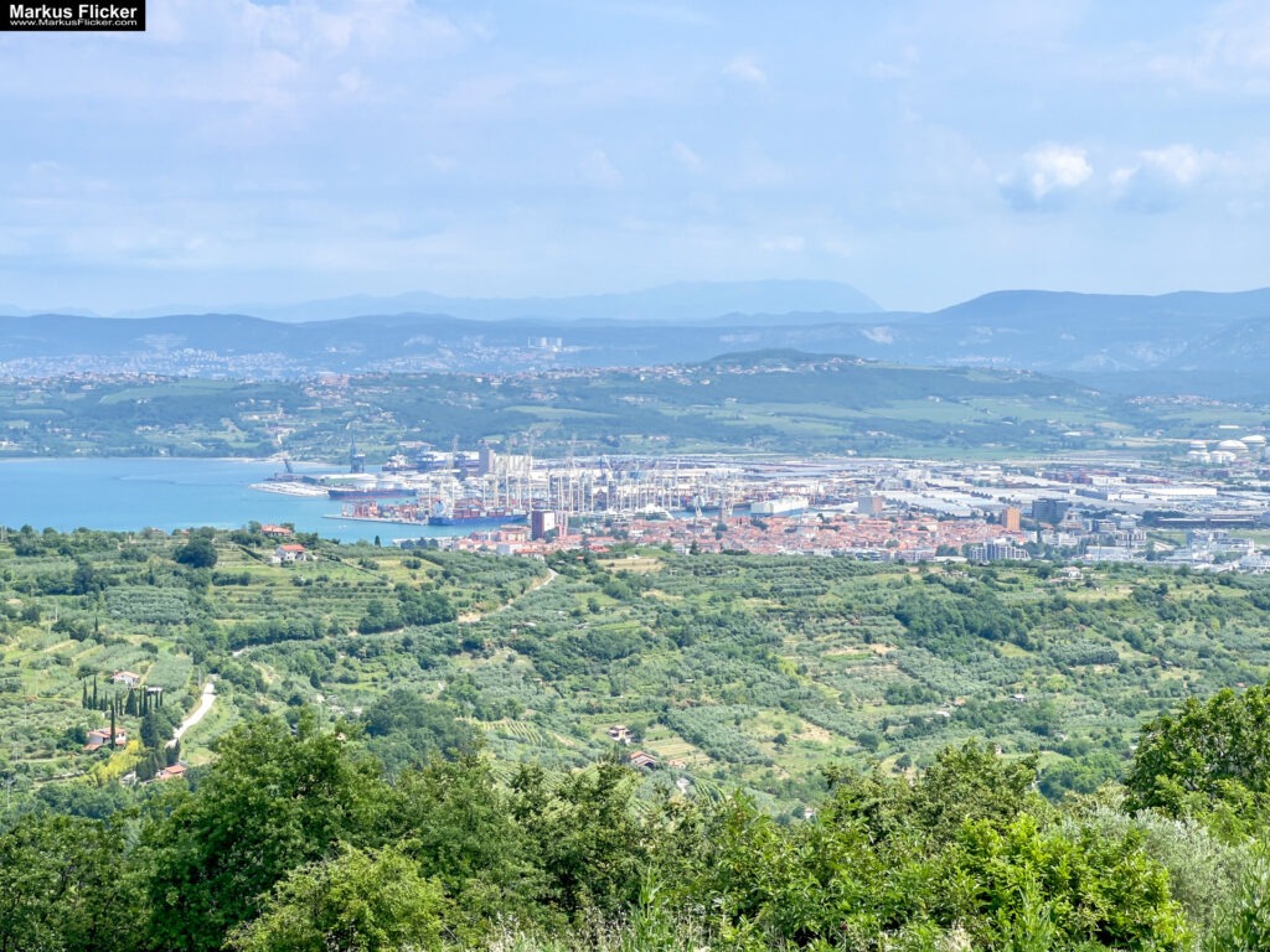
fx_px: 2825
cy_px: 476
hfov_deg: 25.3
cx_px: 635
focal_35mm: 77
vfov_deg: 19.1
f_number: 2.8
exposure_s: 1/950
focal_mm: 9
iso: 32
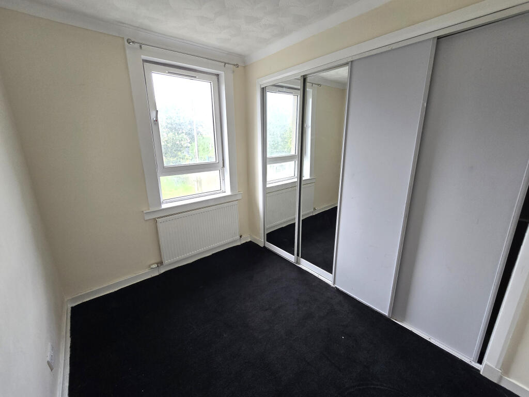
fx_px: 199
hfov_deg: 106.2
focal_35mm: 13
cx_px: 264
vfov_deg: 89.9
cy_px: 198
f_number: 2.2
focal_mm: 2.2
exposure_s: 1/100
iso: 80
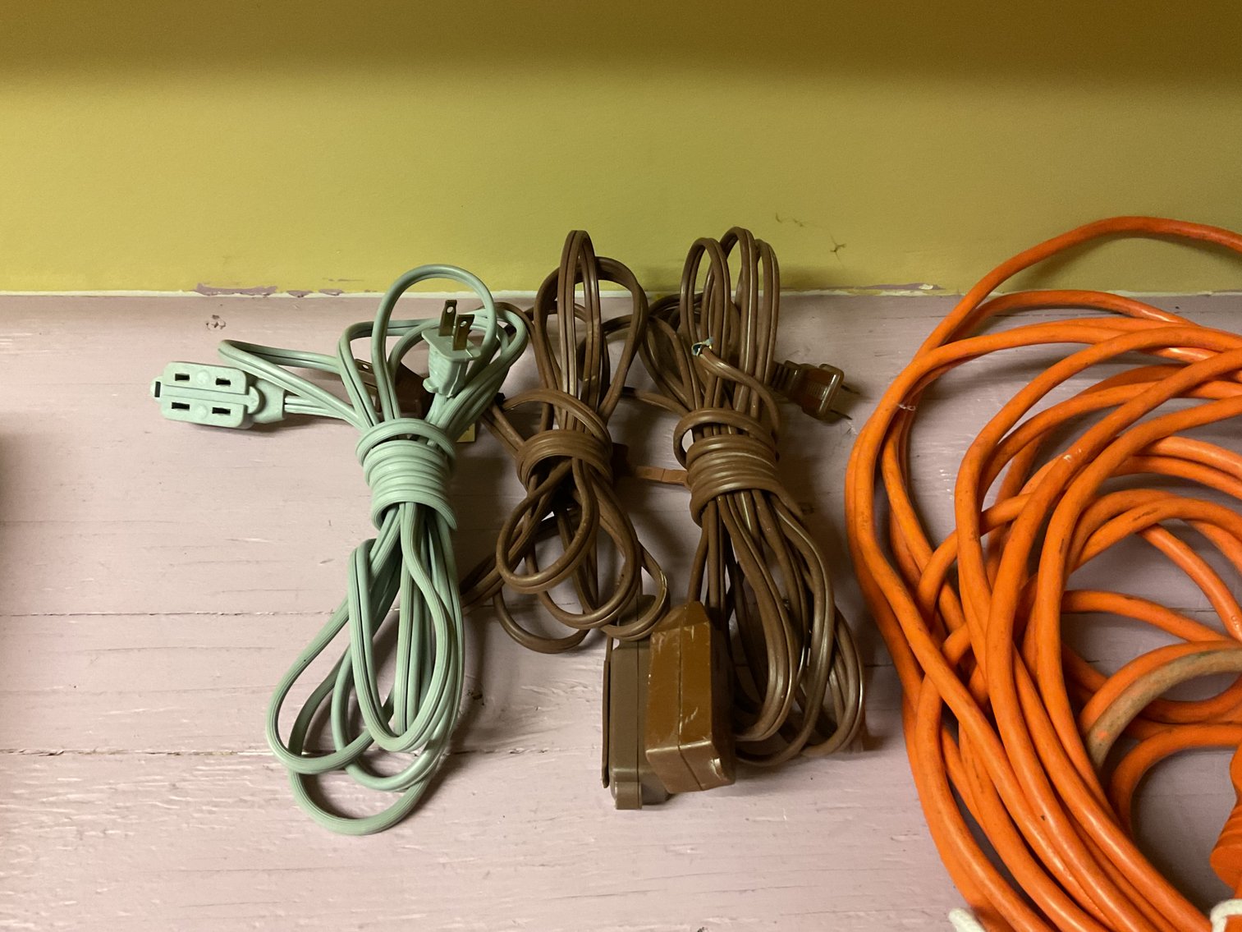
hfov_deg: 61.7
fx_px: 1041
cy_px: 466
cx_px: 621
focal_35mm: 29
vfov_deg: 48.2
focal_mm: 3
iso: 250
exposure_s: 1/40
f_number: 1.8
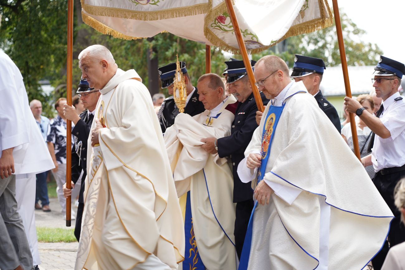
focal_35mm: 105
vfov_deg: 13.0
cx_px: 202
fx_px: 1181
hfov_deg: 19.5
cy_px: 135
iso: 100
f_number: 4
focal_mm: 105
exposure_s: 1/160
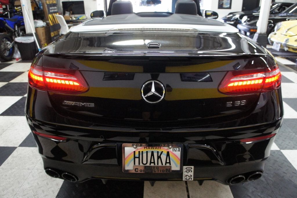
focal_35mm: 27
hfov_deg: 67.4
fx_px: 223
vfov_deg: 47.9
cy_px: 99
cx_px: 148
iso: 1600
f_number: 3.5
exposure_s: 1/125
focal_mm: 18
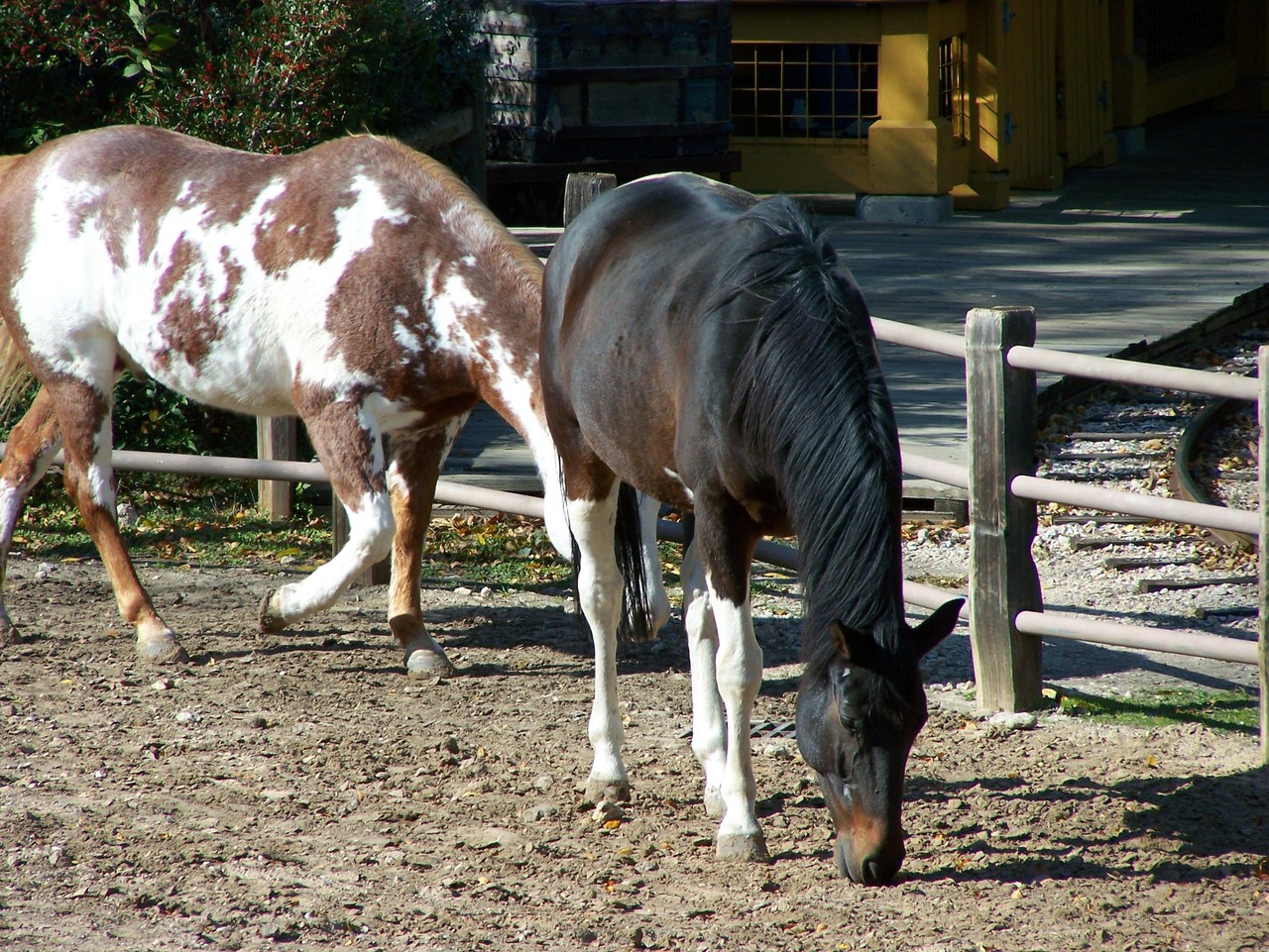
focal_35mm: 380
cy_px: 476
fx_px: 13936
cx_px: 634
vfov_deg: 3.9
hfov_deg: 5.2
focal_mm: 63
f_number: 3.7
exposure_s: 1/1000
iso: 100
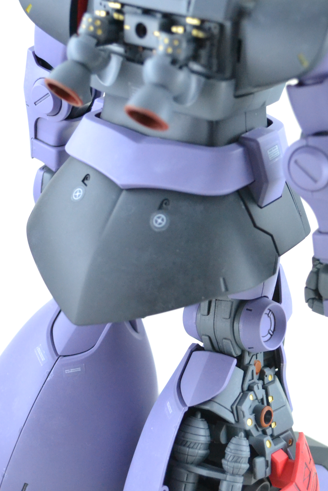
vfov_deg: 30.9
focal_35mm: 65
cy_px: 275
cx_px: 191
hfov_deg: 20.9
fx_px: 888
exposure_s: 1/200
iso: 3200
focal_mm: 28
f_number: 4.5
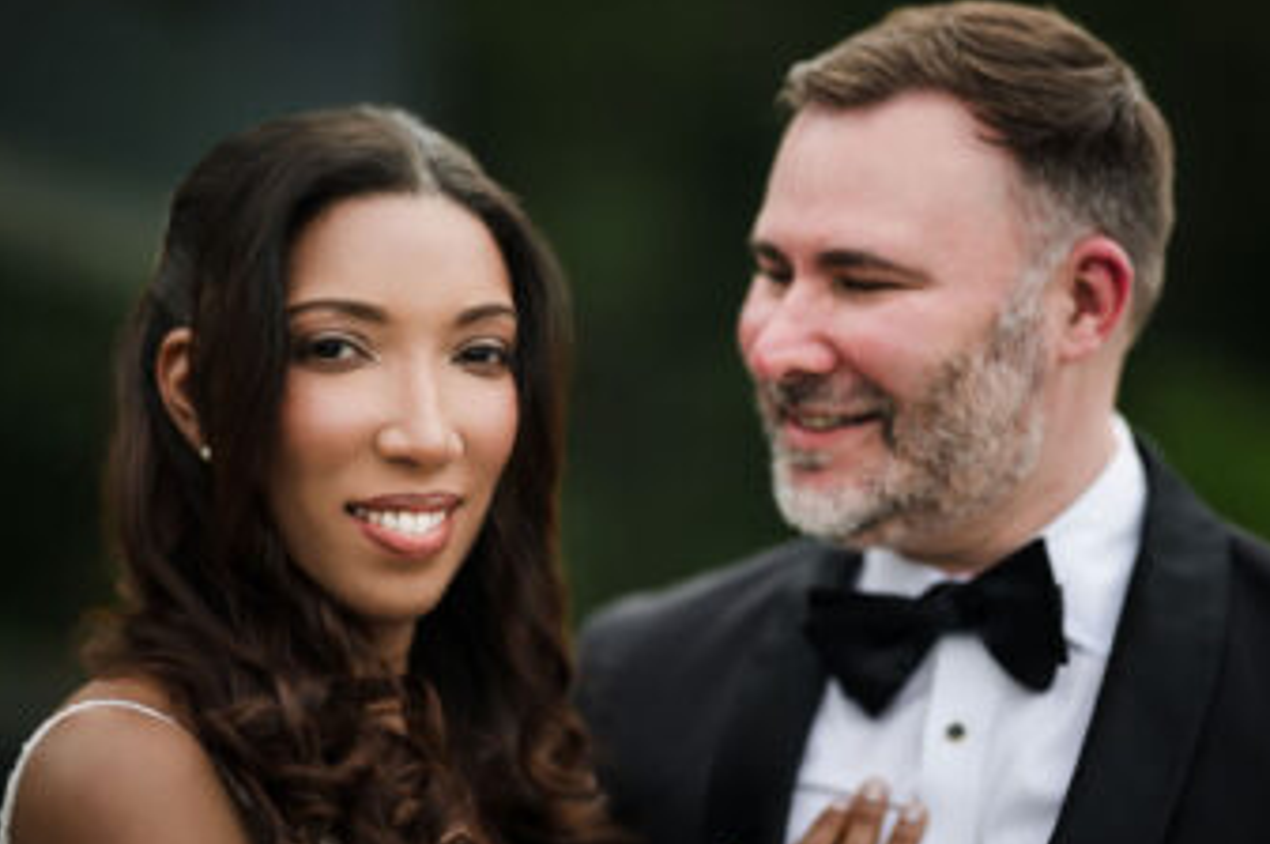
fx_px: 3912
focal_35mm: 111
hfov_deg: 18.4
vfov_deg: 12.3
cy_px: 413
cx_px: 637
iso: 64
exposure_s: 1/4000
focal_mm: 85
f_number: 1.2
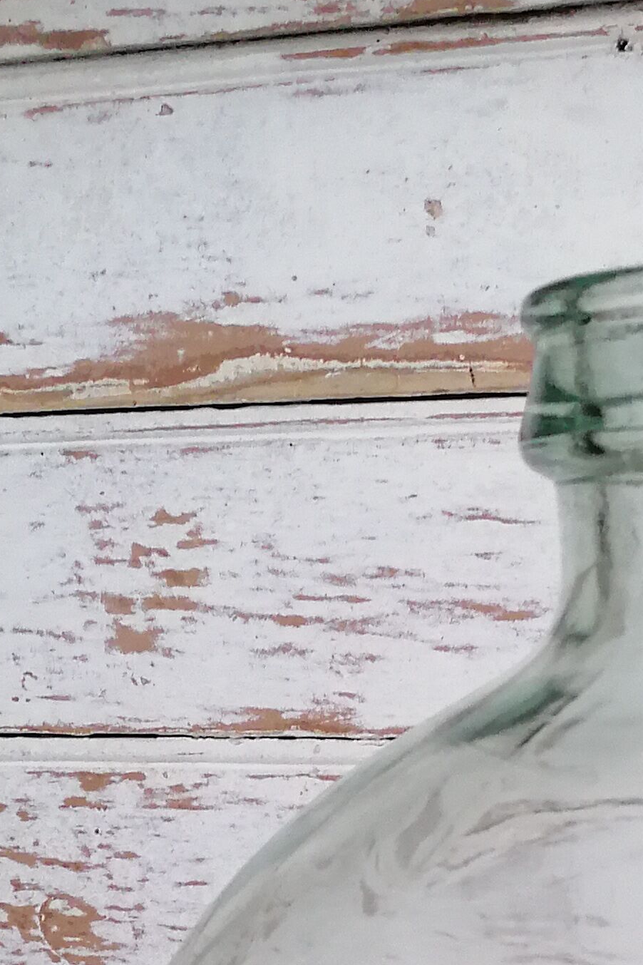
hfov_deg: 15.4
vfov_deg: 22.2
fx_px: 2224
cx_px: 904
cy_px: 1228
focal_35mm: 83
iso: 320
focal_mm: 4.75
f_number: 1.8
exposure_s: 1/25
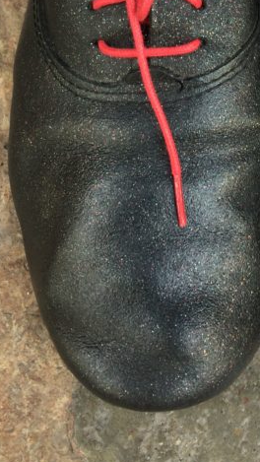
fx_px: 845
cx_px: 292
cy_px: -13
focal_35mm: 69
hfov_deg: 16.9
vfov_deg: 28.5
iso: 40
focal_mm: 4.15
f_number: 2.2
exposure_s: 1/100
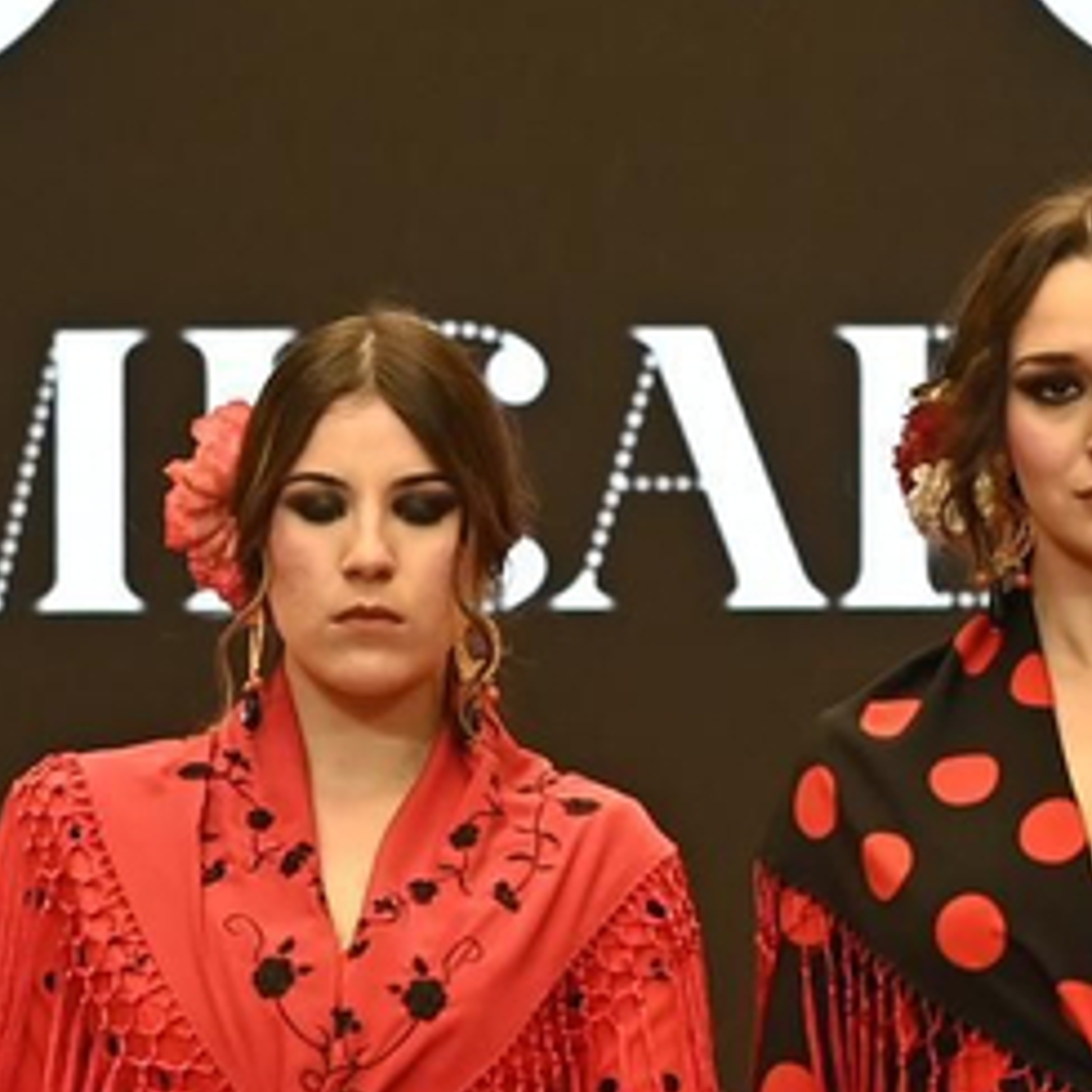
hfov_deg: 4.5
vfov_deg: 4.5
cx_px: 1306
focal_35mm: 389
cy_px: 1593
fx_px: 13884
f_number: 4
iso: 1000
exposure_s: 1/800
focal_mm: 70
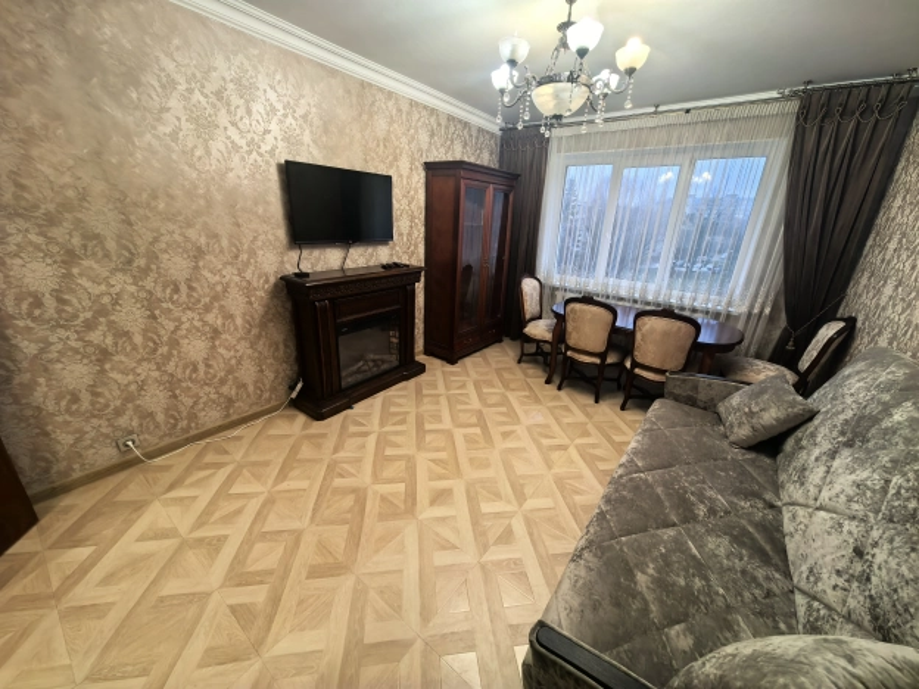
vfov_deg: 89.9
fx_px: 345
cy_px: 344
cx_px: 460
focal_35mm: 13
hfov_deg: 106.2
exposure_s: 1/50
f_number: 2.2
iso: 200
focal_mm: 1.76
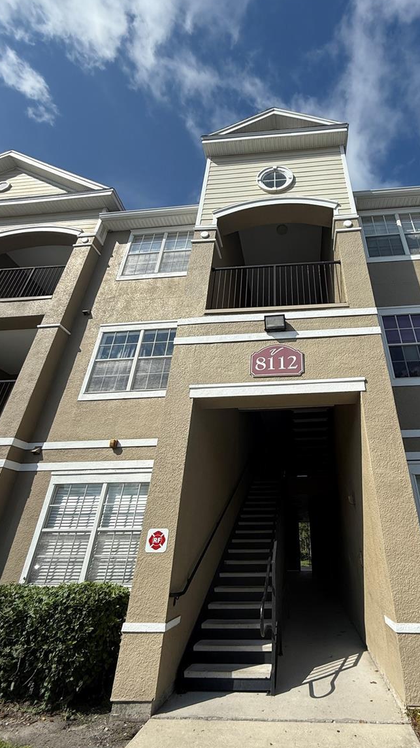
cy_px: 385
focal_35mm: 16
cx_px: 277
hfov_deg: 65.4
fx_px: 317
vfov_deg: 99.4
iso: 50
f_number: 2.2
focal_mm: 2.22
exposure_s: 1/2611
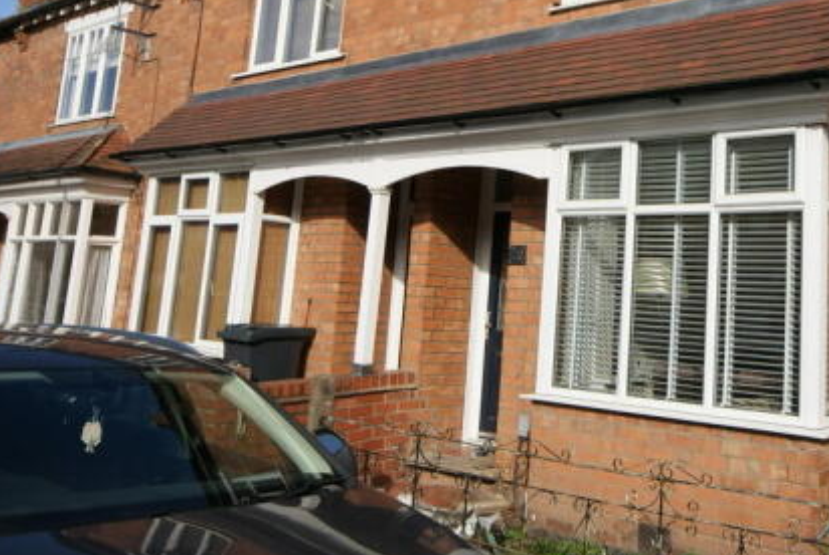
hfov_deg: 49.0
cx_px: 605
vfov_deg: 34.4
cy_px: 140
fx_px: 876
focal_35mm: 38
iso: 100
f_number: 11
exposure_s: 1/125
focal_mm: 16
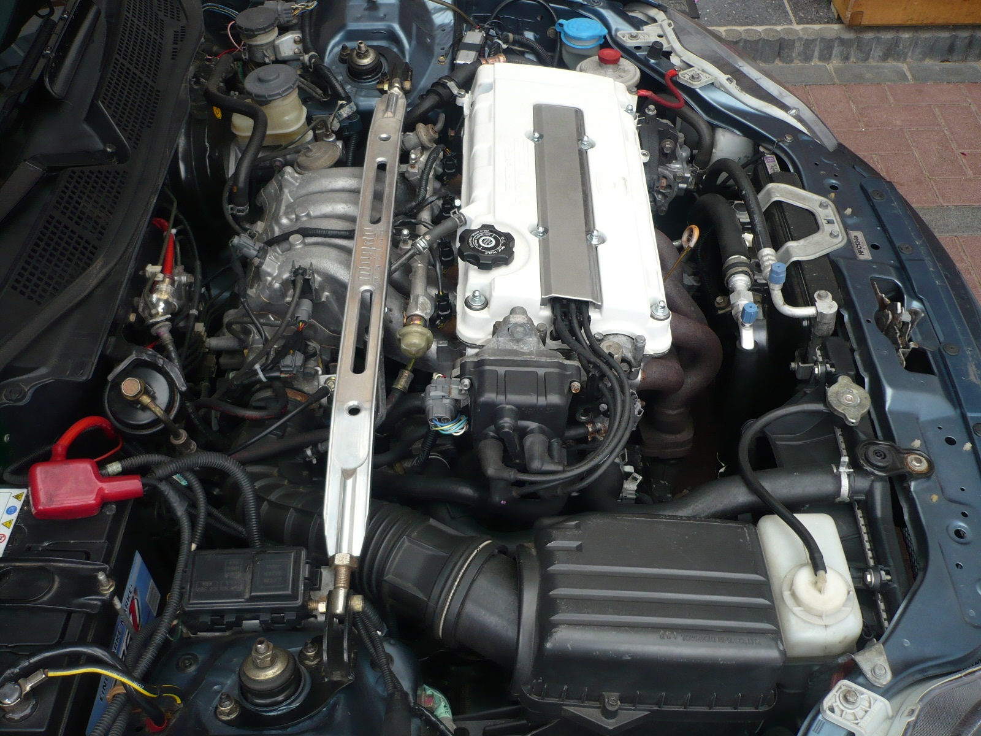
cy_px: 368
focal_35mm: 35
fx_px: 992
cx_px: 490
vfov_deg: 40.7
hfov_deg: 52.6
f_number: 2.8
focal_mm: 5.8
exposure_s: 1/125
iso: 100
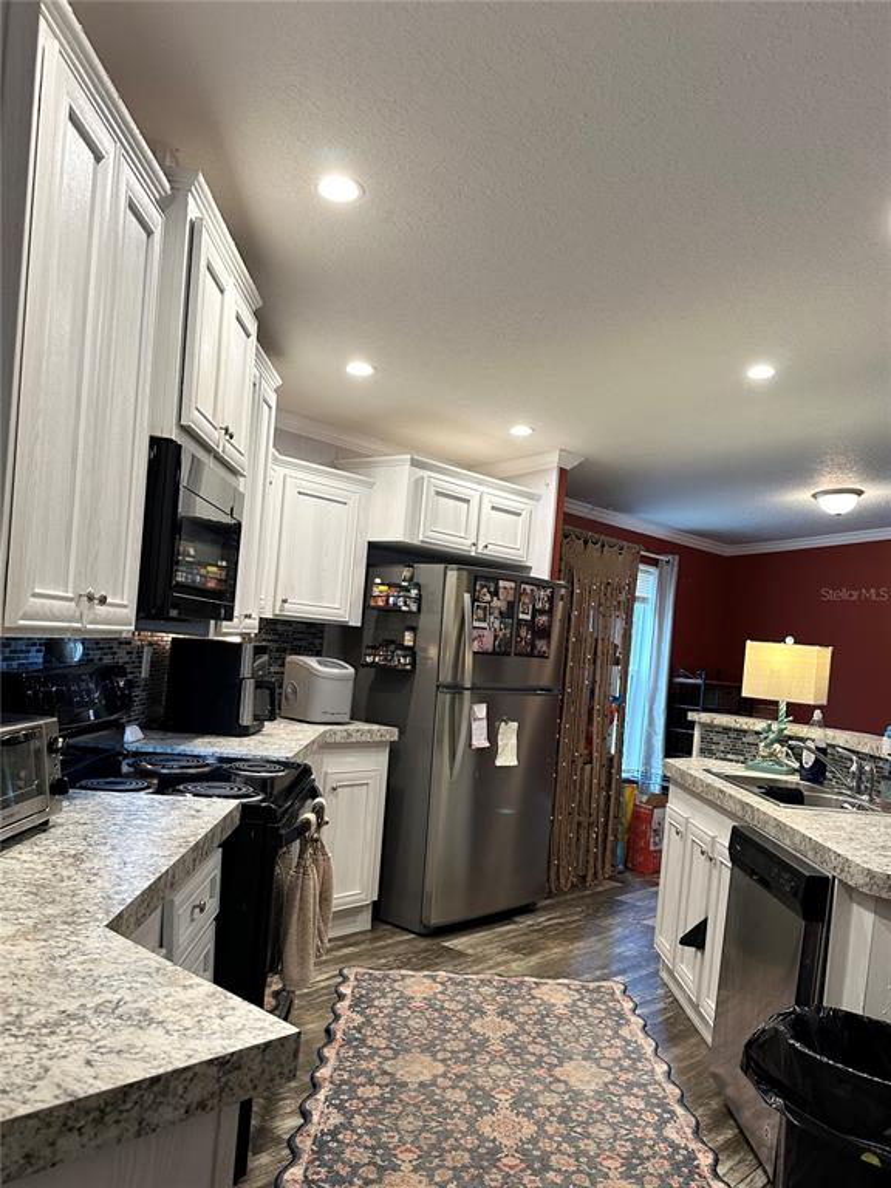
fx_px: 824
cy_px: 594
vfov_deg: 71.6
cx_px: 446
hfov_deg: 56.8
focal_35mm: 24
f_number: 1.78
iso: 160
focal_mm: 6.86
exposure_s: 1/60
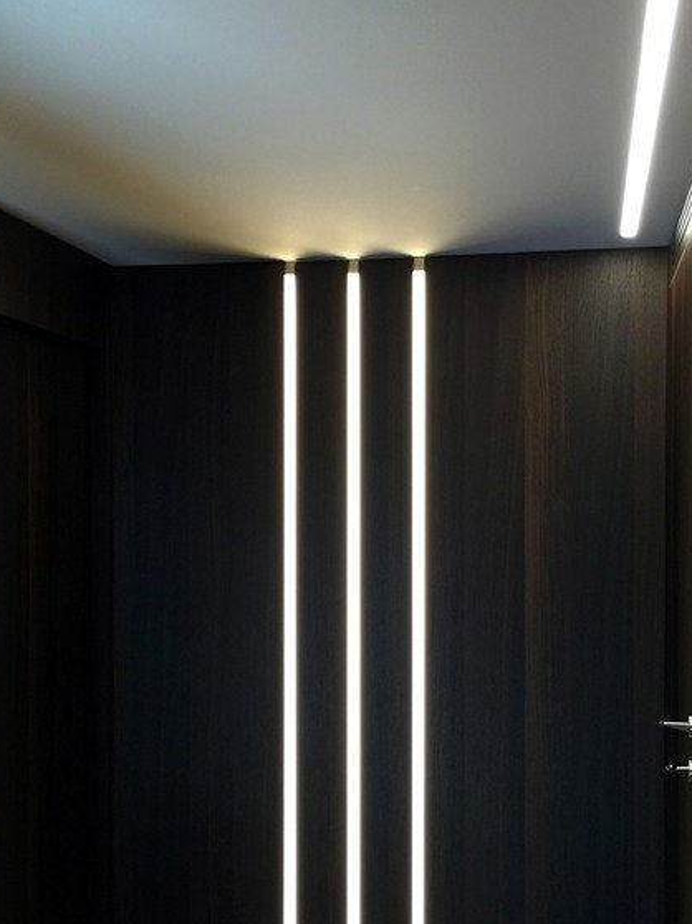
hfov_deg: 33.6
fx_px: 1147
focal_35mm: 43
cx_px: 361
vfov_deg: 43.1
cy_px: 630
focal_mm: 4.15
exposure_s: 1/17
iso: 64
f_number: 2.2
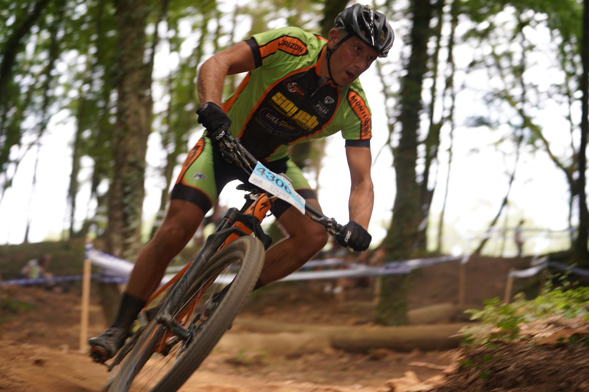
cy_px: 196
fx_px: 1145
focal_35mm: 70
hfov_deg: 28.8
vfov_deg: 19.5
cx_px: 294
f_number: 2.8
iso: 100
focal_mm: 70
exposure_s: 1/125
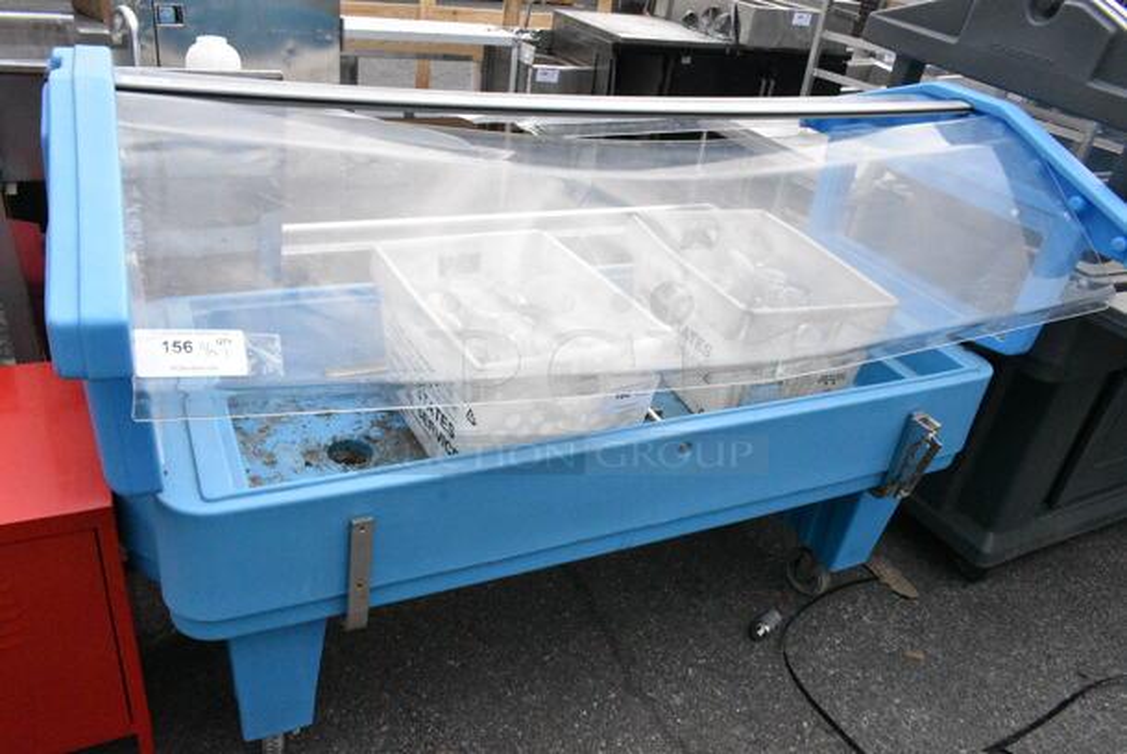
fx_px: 846
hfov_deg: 67.3
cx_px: 564
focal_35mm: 27
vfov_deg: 48.0
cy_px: 377
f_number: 16
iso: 6400
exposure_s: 1/1000
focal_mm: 18
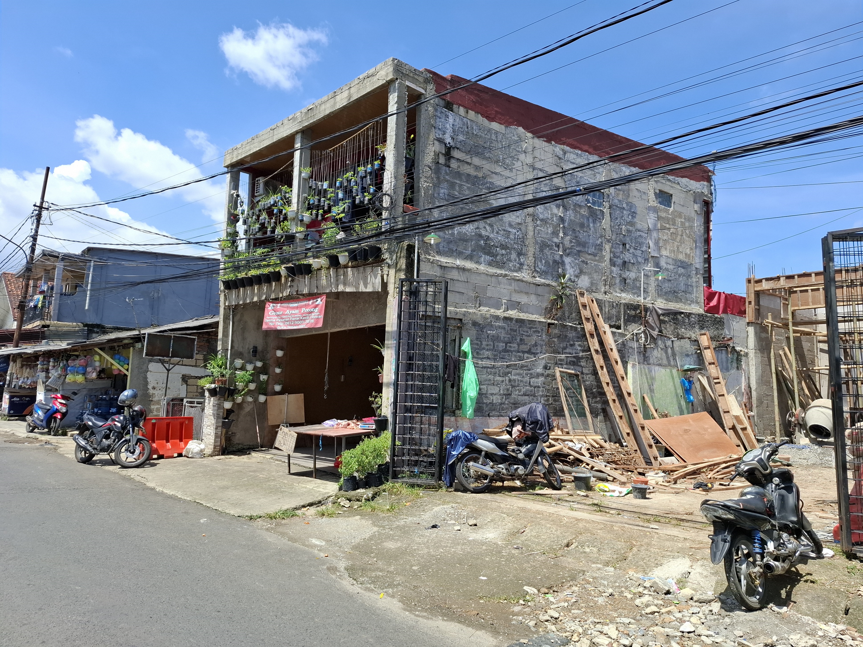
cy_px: 324
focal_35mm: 23
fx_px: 573
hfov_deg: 73.9
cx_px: 432
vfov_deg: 58.9
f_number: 1.8
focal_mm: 5.54
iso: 50
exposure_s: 1/1645
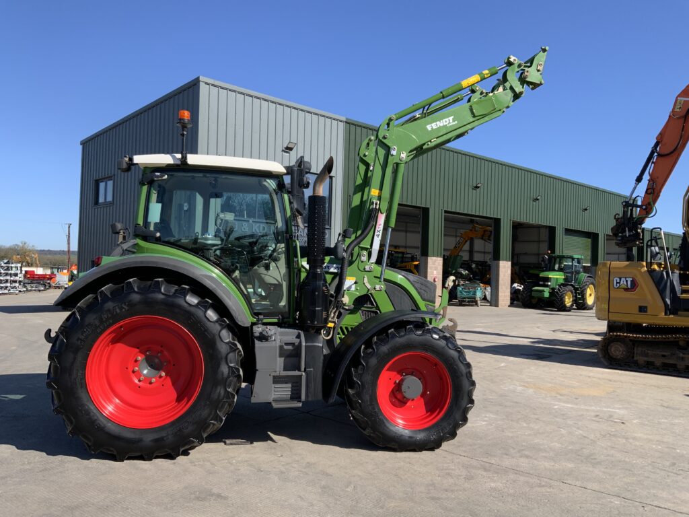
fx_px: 577
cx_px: 344
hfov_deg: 61.7
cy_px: 258
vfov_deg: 48.2
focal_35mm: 29
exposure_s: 1/1377
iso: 16
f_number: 1.8
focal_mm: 3
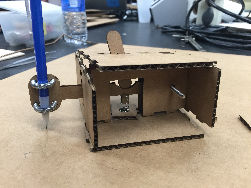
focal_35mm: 29
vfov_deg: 48.2
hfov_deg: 61.7
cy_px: 94
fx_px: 210
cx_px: 126
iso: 64
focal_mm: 4.15
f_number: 2.2
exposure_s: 1/15
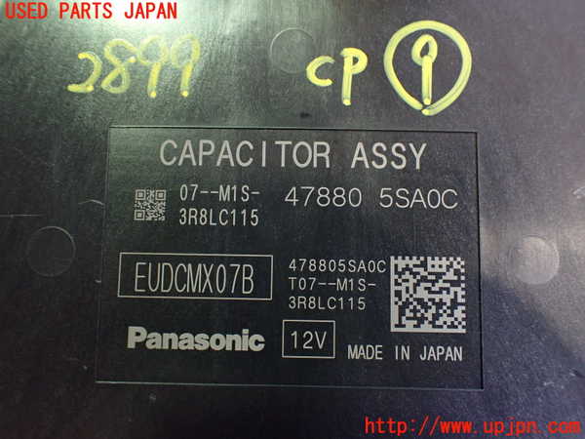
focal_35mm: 30
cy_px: 220
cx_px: 292
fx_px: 507
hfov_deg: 60.0
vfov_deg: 46.8
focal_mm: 5.4
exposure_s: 1/50
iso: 800
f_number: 2.3
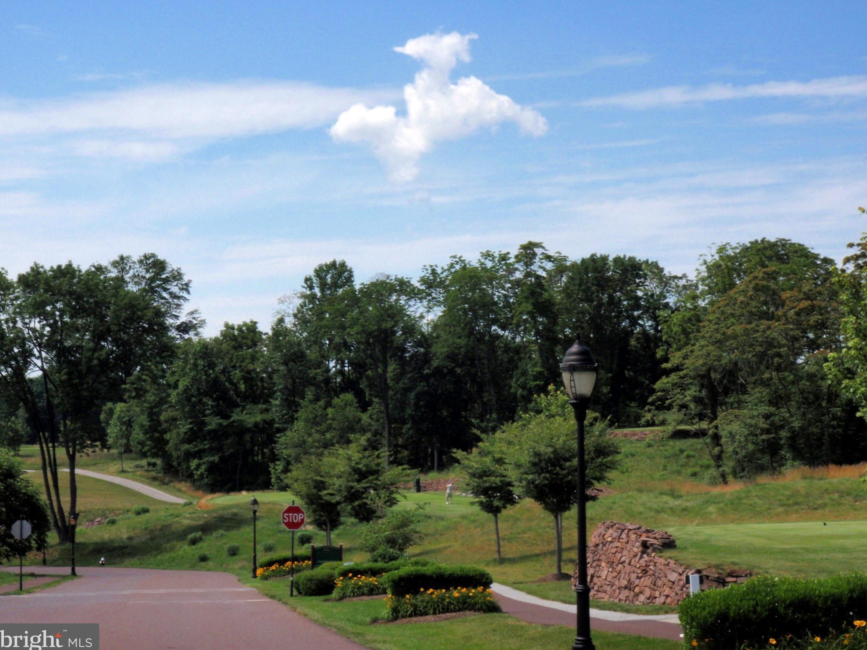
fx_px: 1853
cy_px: 329
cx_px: 431
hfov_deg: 26.3
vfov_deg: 19.9
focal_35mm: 74
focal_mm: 13.18
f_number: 7.1
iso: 64
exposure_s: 1/320
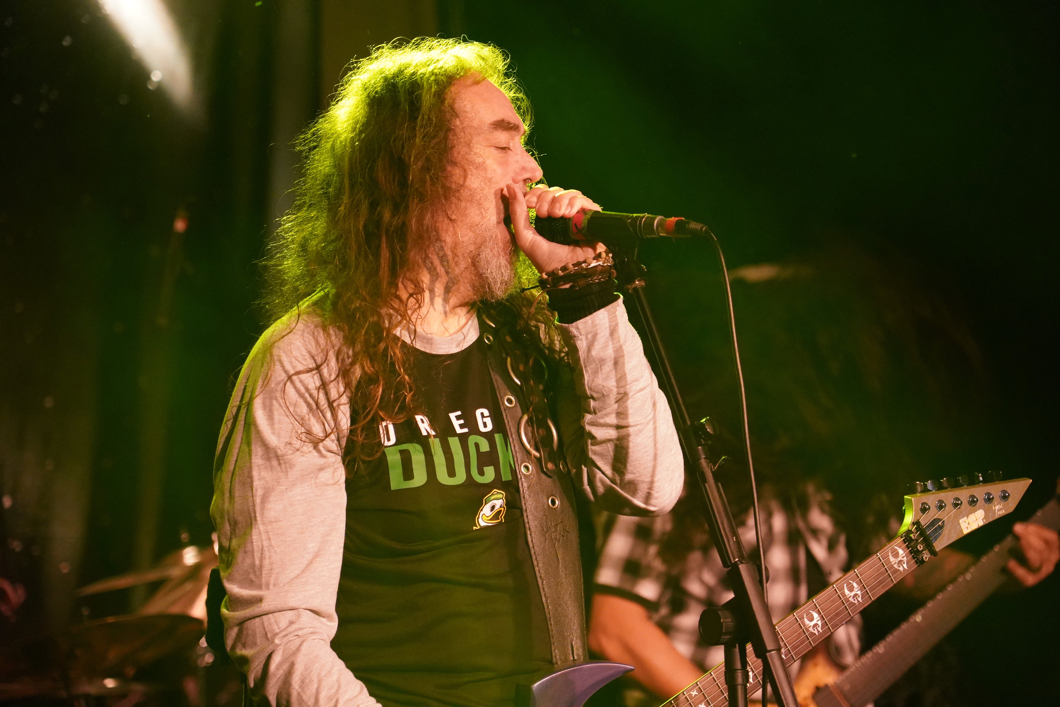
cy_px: 354
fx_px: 3091
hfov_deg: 19.5
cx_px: 530
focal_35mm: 105
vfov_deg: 13.0
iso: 10000
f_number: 4
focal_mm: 105
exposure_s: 1/125
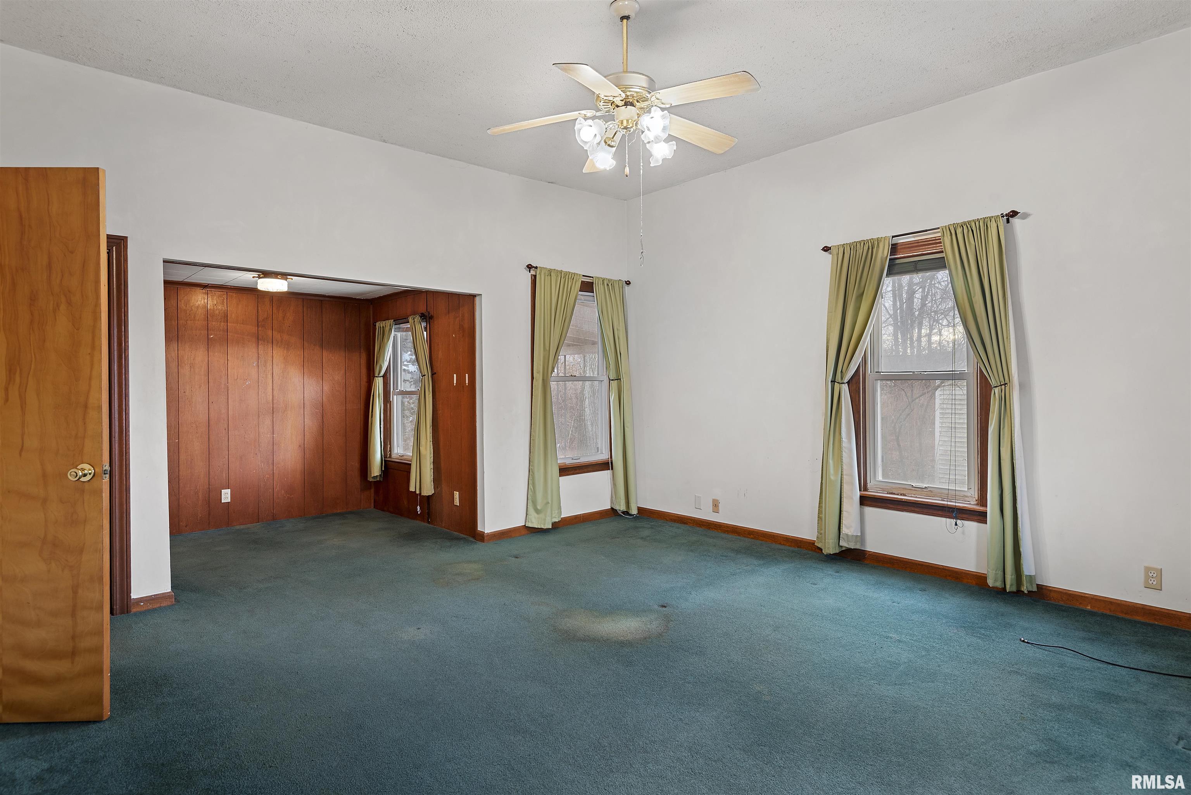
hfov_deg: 84.0
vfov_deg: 62.0
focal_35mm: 20
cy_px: 398
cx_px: 596
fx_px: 662
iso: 250
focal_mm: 20
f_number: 8
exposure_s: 1.6
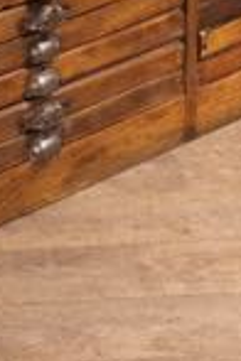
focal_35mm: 217
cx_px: 42
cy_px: -302
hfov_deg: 6.3
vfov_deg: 9.0
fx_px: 2179
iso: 2500
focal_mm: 35
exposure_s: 1/125
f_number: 4
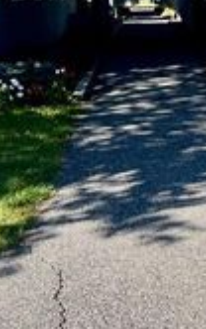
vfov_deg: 23.6
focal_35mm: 83
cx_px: 194
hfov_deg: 15.5
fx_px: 744
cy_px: -17
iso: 50
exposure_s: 1/1597
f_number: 1.5
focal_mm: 5.7
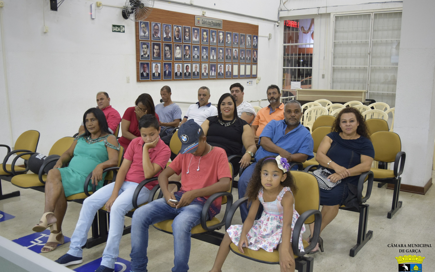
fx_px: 421
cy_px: 146
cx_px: 217
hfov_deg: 54.6
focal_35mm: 36
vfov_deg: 35.8
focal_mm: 23
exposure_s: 1/60
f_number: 4
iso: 1400
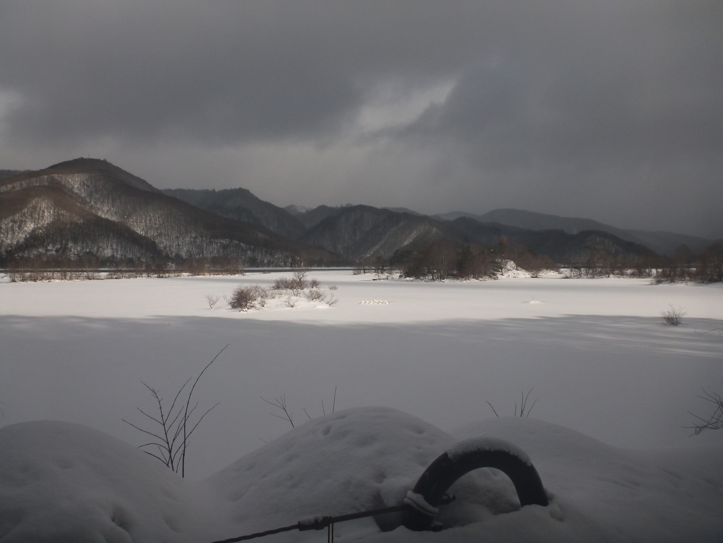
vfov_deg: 49.7
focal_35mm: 28
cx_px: 362
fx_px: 585
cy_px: 272
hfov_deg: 63.4
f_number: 10
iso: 100
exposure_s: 1/400
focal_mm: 4.9
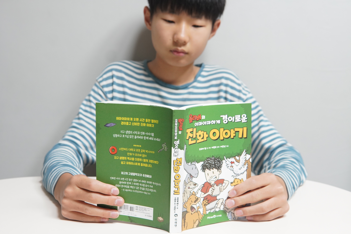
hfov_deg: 43.6
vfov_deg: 29.9
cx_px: 176
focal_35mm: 45
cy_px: 117
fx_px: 439
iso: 1000
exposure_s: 1/50
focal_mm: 30
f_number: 5
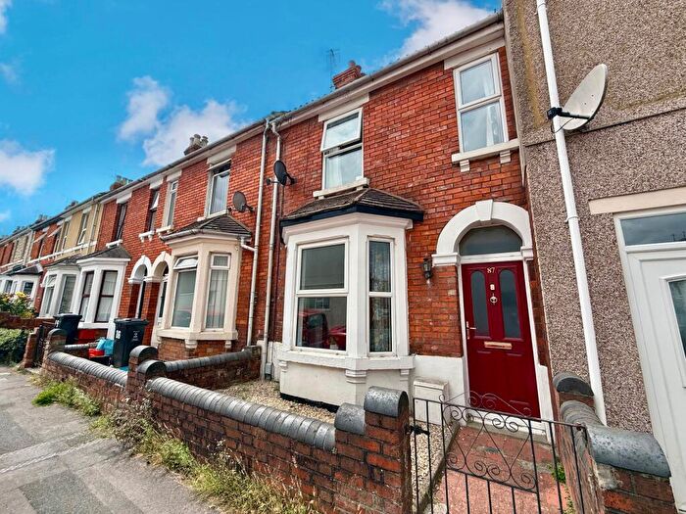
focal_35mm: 14
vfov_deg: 85.7
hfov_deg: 102.1
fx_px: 277
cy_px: 257
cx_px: 343
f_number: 2.2
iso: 50
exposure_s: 1/1050
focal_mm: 2.22
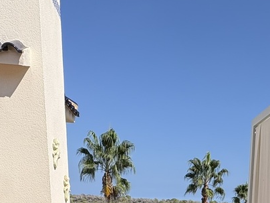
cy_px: 298
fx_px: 351
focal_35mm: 45
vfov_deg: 25.1
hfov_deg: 41.2
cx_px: 192
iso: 50
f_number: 2.2
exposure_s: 1/2146
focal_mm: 2.22
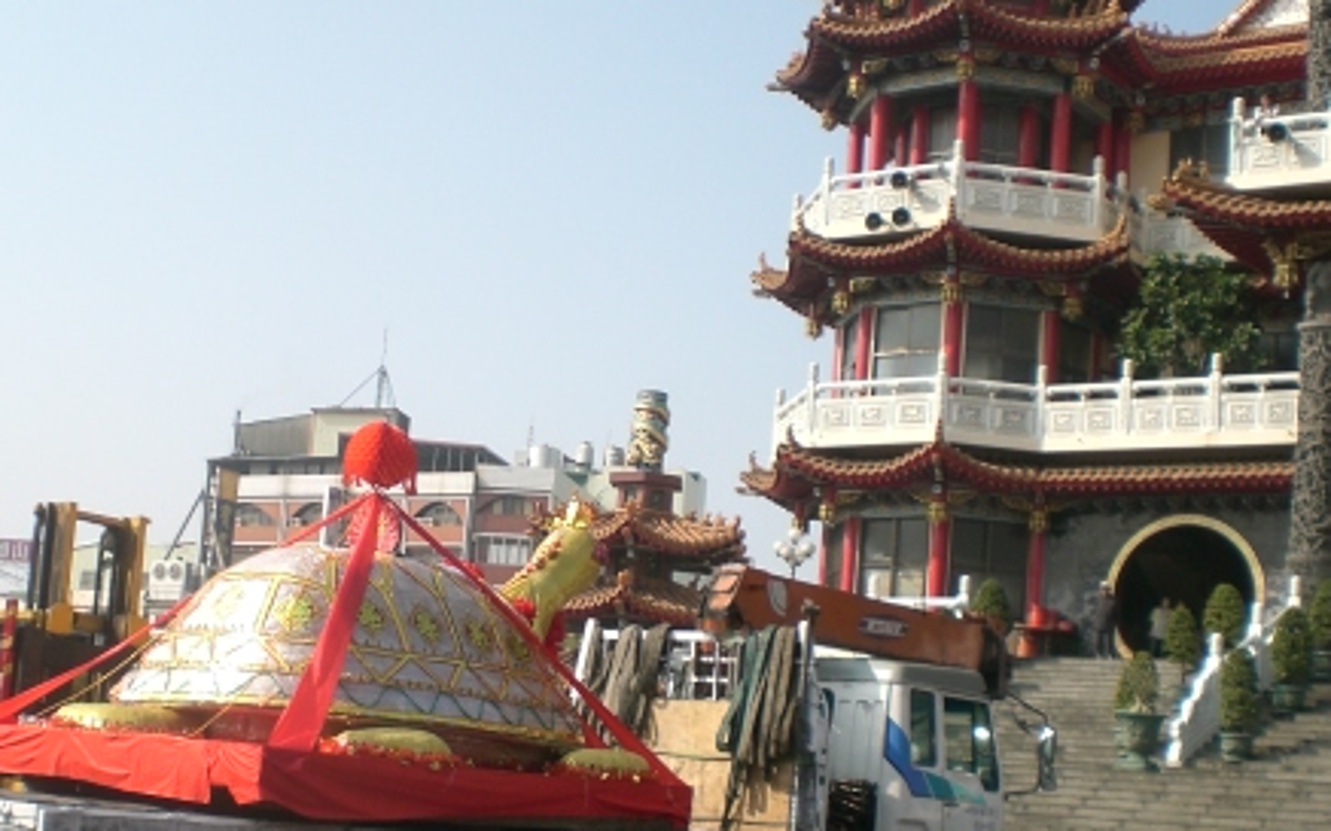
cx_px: 527
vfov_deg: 21.8
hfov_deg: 34.4
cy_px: 621
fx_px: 2140
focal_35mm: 59
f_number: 4.4
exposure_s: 1/400
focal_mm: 6.3
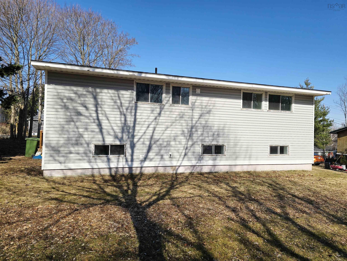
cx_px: 174
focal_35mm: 23
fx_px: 231
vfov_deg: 58.9
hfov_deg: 73.9
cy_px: 130
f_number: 1.7
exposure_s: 1/1111
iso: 12
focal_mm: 6.3
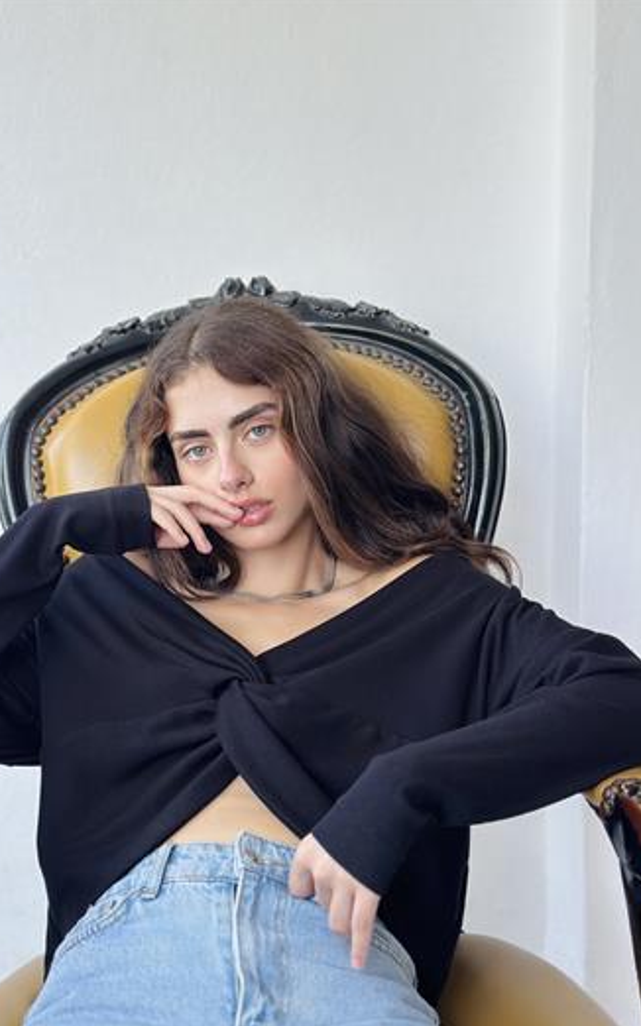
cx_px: 267
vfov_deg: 38.9
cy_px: 516
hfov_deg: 24.8
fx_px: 1454
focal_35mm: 52
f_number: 1.78
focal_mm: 6.86
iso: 80
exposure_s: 1/172
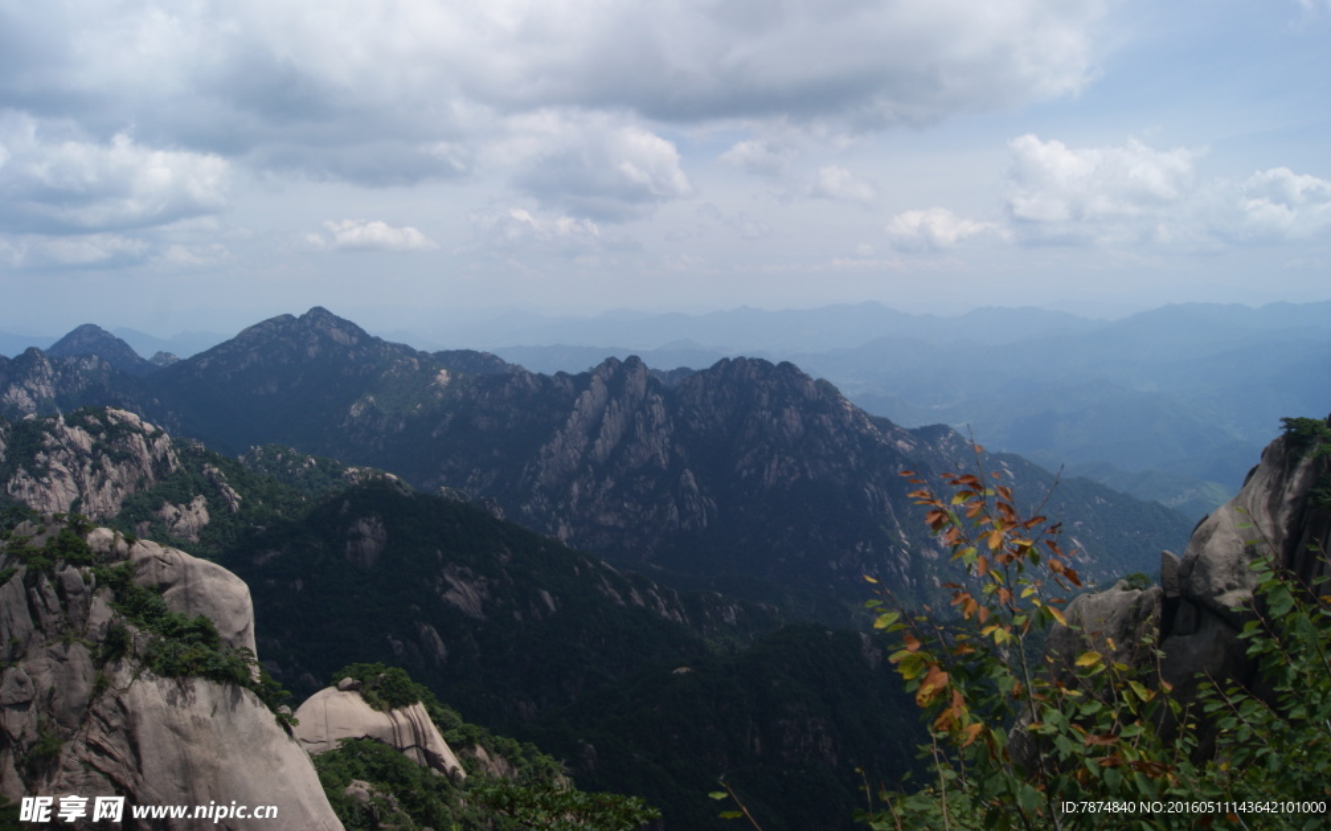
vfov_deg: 44.5
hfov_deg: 66.5
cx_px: 676
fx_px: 1015
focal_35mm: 28
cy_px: 383
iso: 100
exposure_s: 1/200
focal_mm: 18
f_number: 10
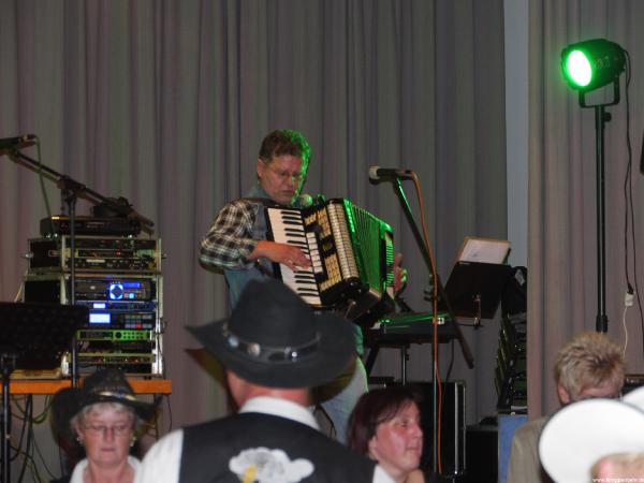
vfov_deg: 9.9
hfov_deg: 13.2
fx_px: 2791
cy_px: 242
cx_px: 322
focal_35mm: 150
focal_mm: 75
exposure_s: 1/50
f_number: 5.8
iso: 1600
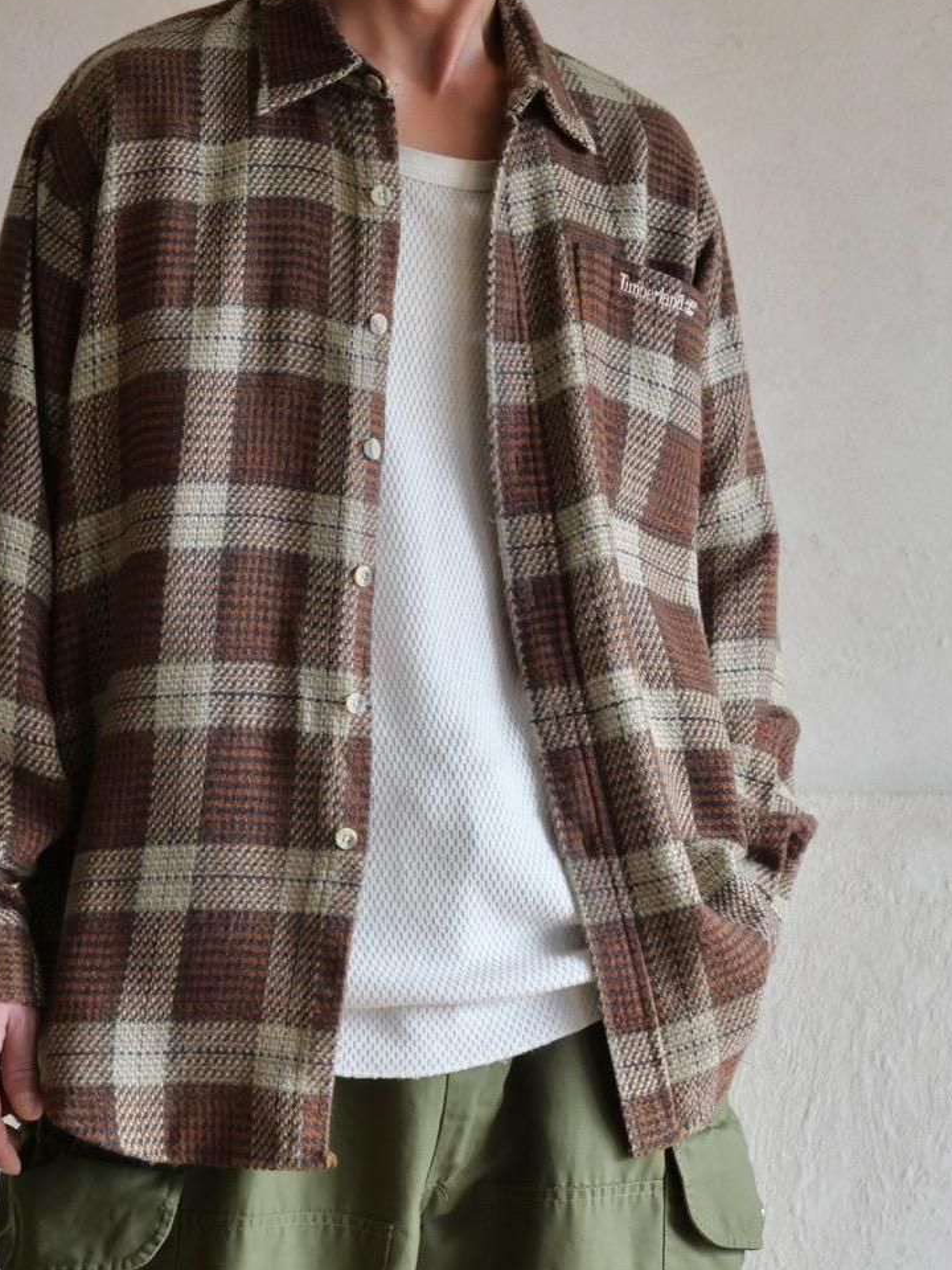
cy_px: 659
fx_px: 4107
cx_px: 353
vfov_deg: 17.6
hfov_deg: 13.2
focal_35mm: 112
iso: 1250
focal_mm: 42
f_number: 3.9
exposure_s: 1/100
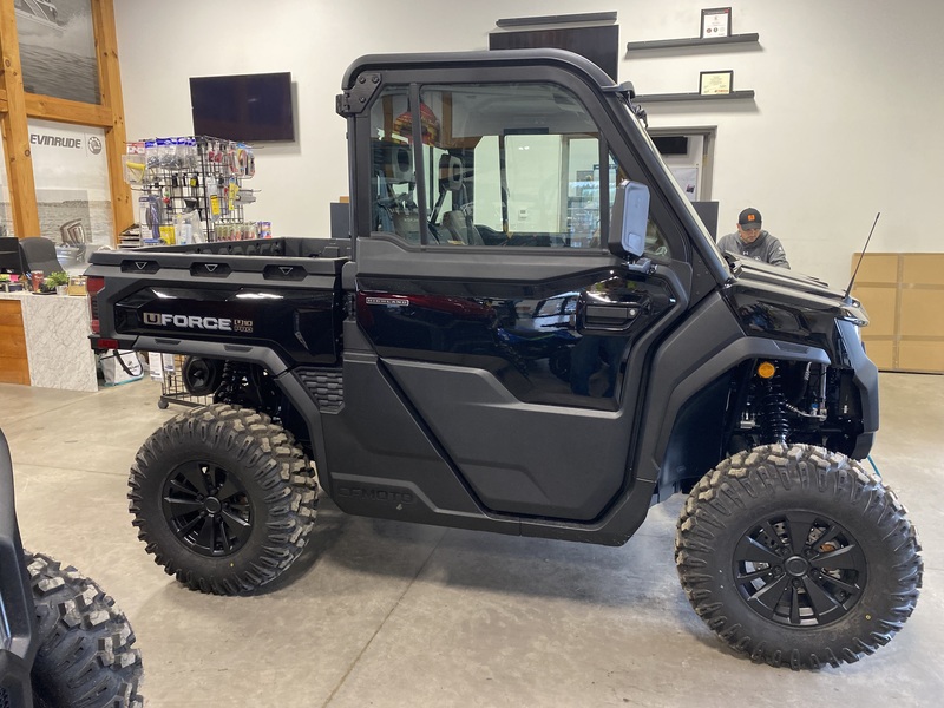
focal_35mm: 26
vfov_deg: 53.1
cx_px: 472
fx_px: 709
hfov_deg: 67.3
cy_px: 354
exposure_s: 1/60
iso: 200
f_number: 1.8
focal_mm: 4.25
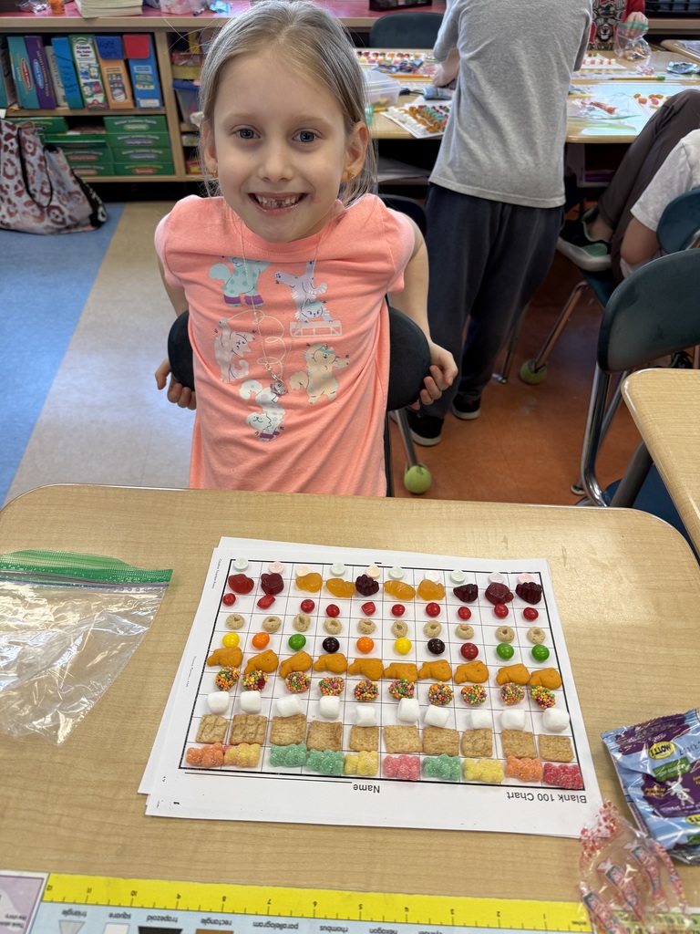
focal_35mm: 24
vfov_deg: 71.6
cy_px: 467
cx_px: 350
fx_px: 647
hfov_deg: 56.8
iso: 80
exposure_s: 1/120
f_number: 1.78
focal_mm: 6.76
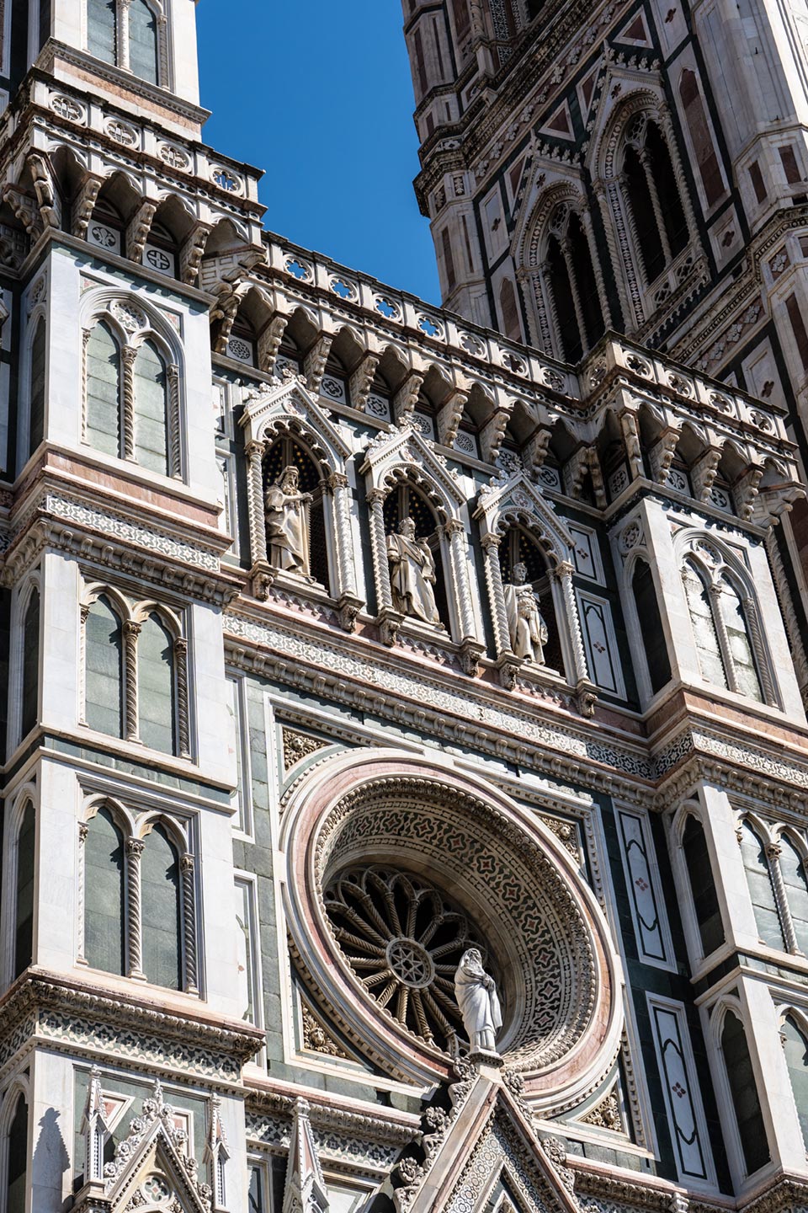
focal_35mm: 67
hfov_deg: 20.4
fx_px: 2242
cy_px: 606
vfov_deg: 30.3
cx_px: 404
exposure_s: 1/800
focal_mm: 44.4
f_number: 5.6
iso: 100
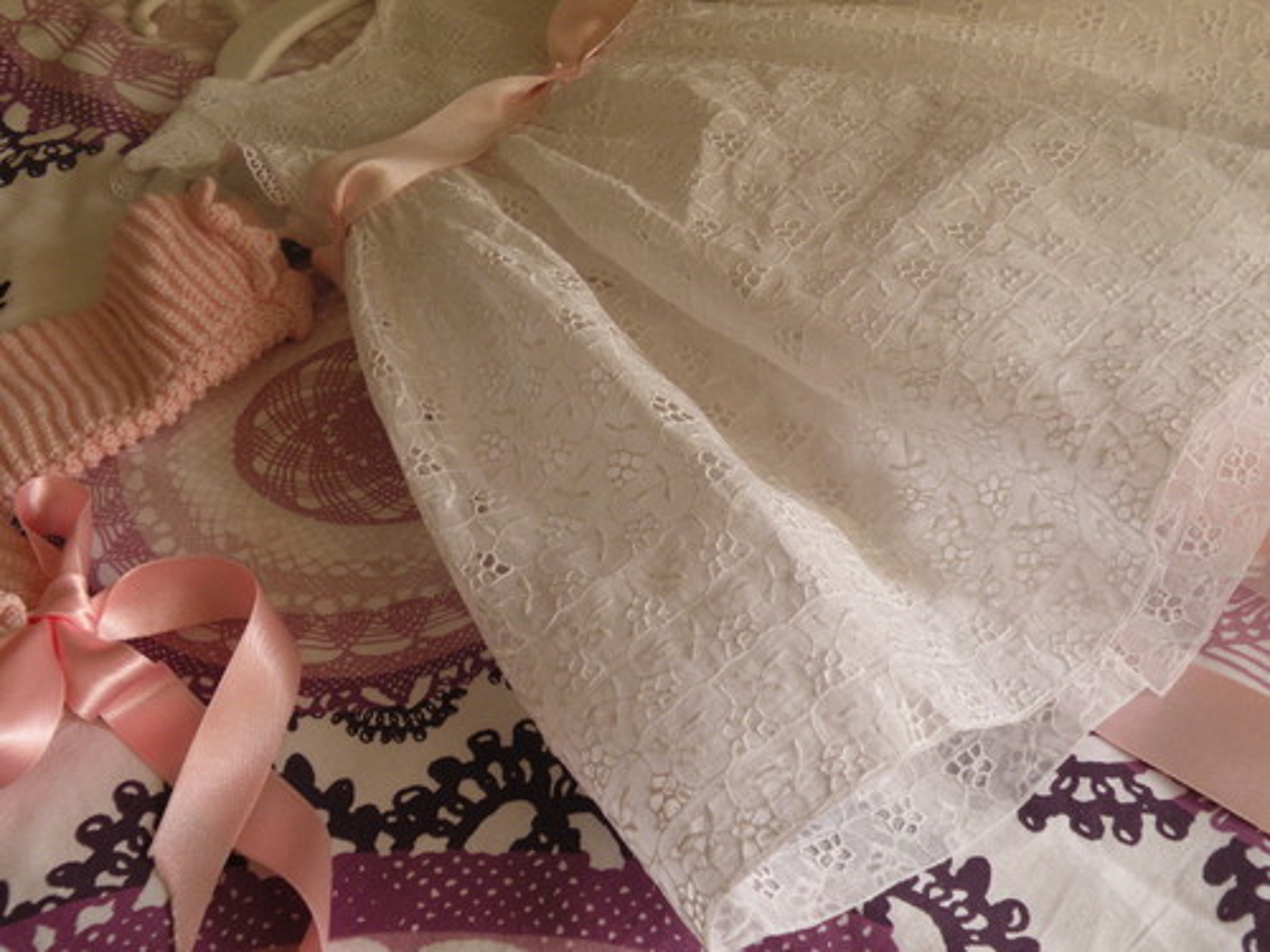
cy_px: 476
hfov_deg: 44.8
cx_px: 635
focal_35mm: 42
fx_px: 1541
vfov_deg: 34.3
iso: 164
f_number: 3.2
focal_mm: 7.4
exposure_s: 1/59.8
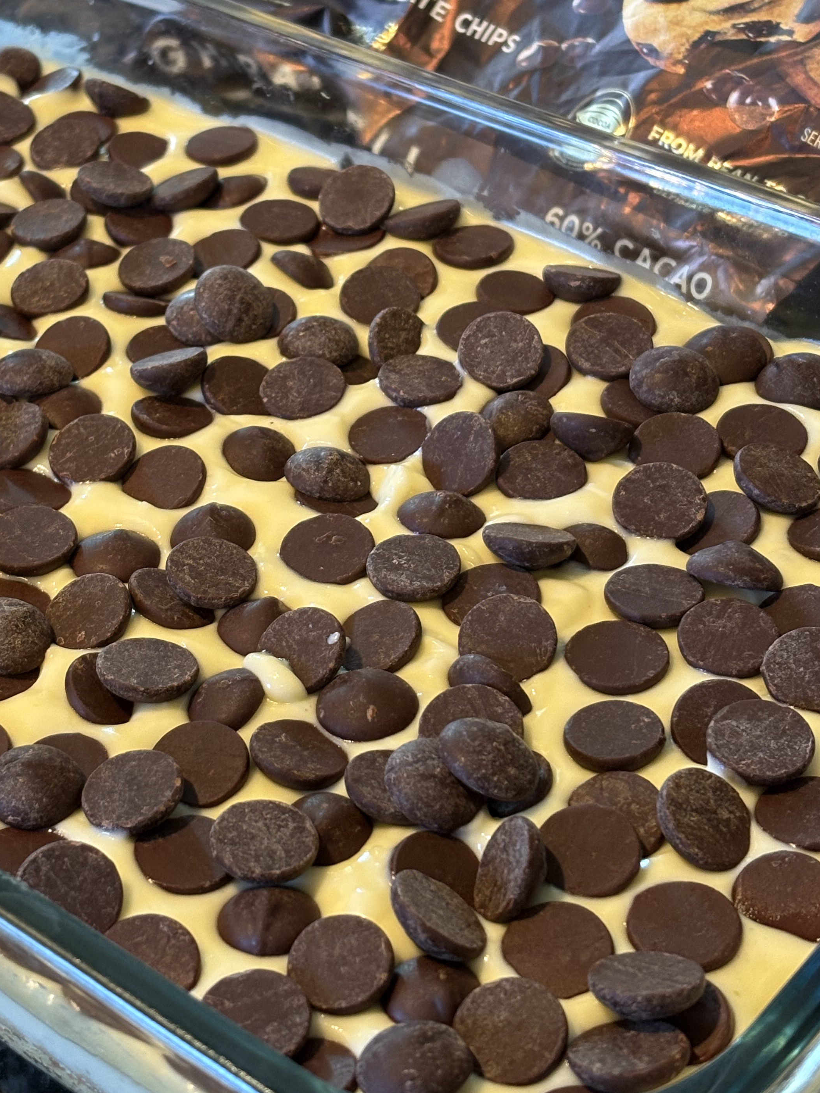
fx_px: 2369
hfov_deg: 19.6
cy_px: 507
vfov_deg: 26.0
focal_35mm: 75
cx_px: 290
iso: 125
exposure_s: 1/40
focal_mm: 5.96
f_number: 1.6
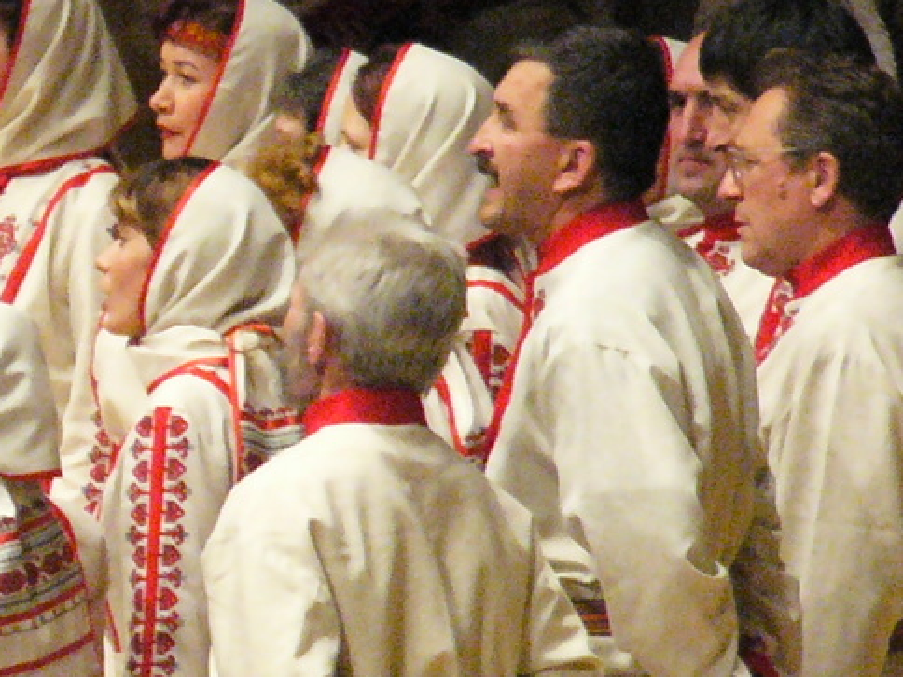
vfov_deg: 3.1
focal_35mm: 477
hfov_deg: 4.1
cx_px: -444
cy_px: 538
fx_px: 12443
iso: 400
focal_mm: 25.7
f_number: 2.8
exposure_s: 1/200
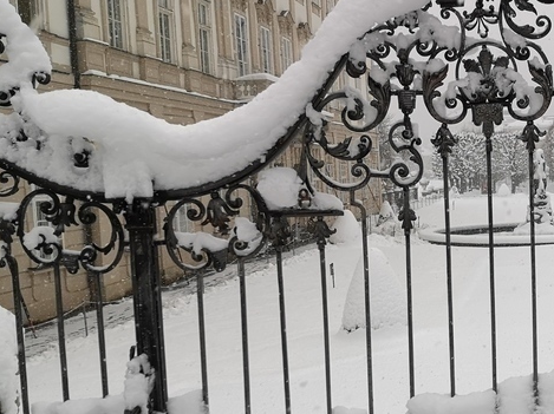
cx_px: 487
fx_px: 944
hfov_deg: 31.4
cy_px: 238
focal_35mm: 59
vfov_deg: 24.8
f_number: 1.8
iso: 50
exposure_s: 1/395
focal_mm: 5.58
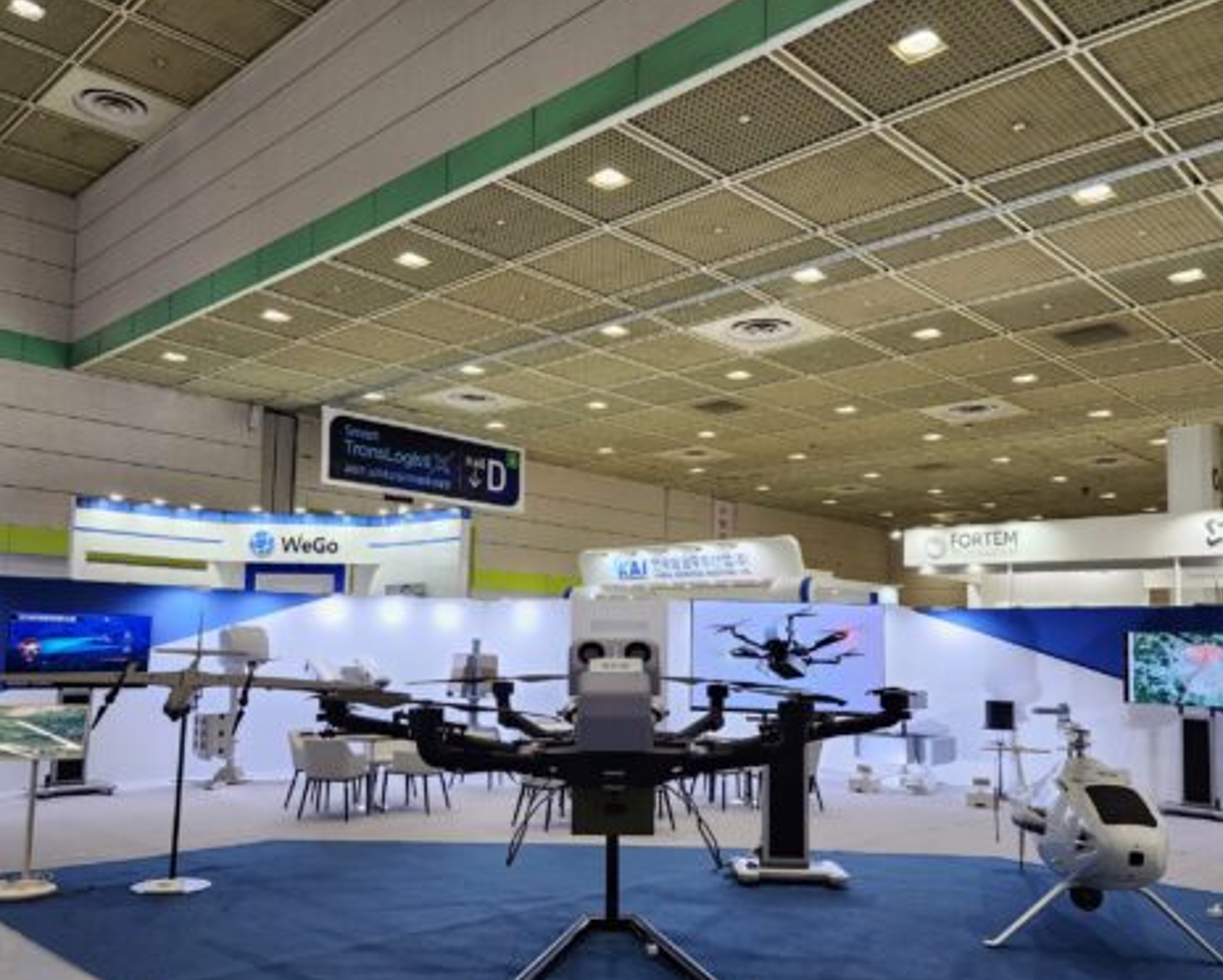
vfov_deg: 49.9
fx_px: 1051
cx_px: 622
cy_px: 556
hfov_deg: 60.4
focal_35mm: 29
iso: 160
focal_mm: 6.4
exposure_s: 1/120
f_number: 1.8
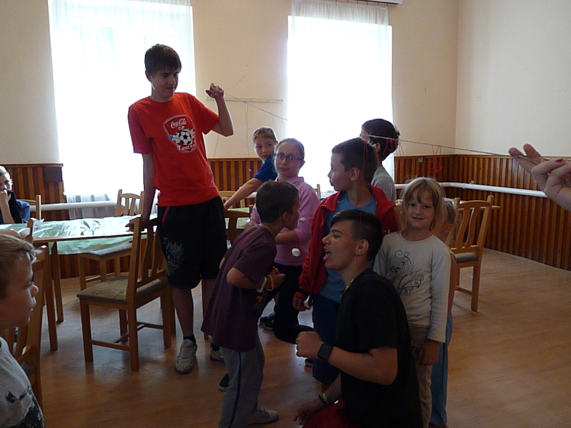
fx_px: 445
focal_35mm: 27
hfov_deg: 65.3
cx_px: 286
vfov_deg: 51.4
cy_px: 214
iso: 800
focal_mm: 4.8
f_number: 2.8
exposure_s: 1/100
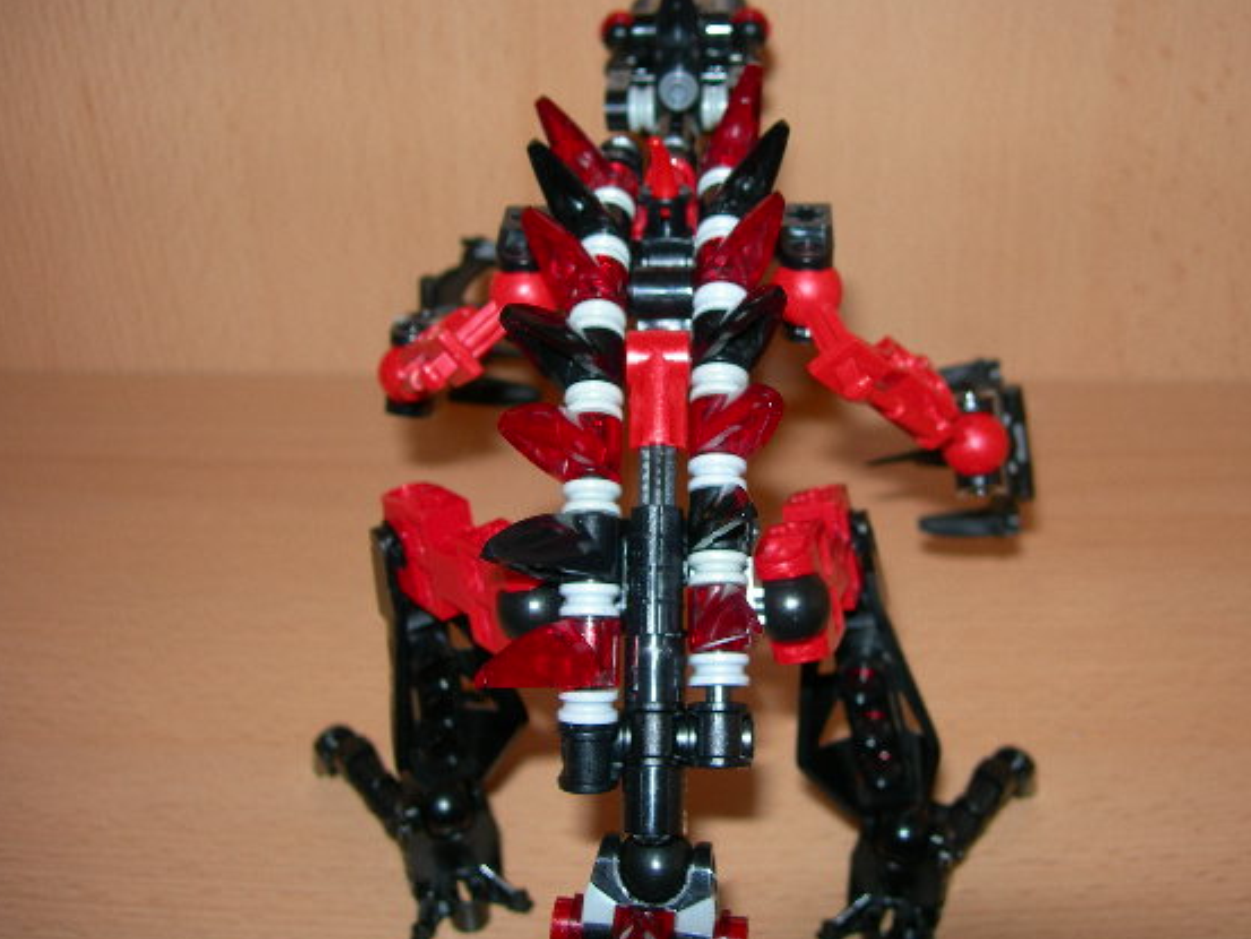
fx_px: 1590
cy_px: 412
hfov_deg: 42.8
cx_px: 710
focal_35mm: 44
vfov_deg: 32.8
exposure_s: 1/60.1
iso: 50
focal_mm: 7.8
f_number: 2.8
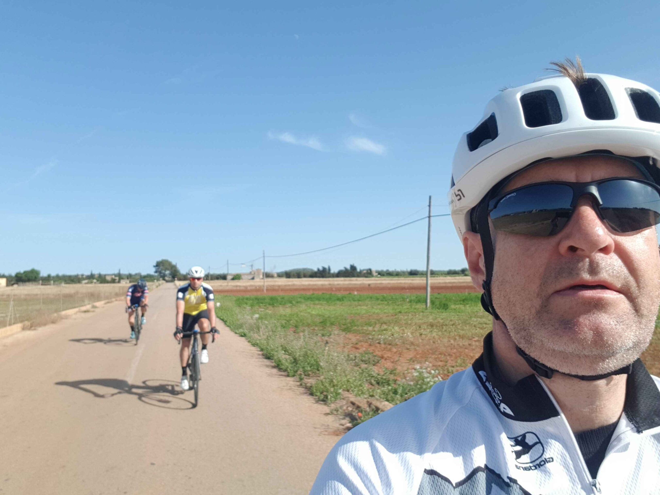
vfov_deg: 54.9
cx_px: 330
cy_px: 248
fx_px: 477
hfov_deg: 69.4
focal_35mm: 25
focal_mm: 2.95
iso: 40
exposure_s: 1/1344
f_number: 1.7
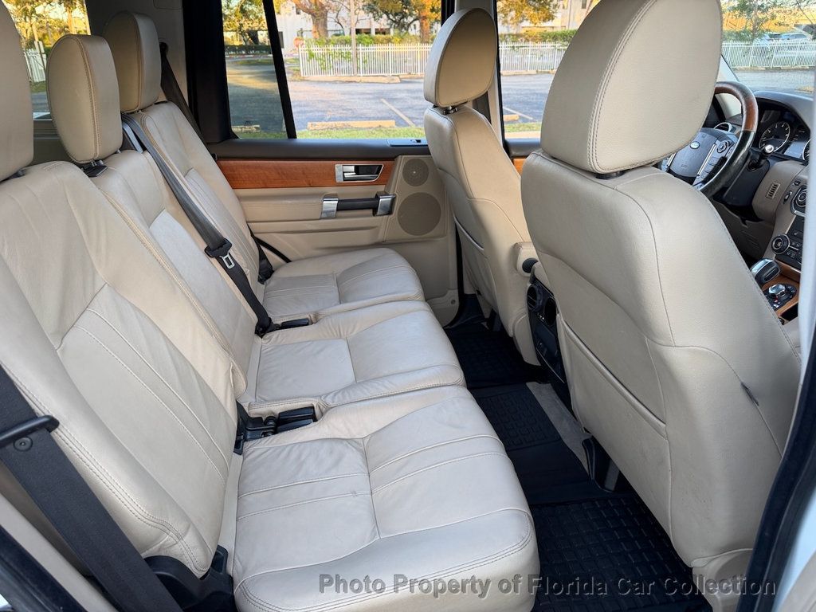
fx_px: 566
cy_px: 306
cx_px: 408
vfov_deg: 56.8
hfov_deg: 71.6
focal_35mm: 24
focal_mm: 6.76
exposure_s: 1/121
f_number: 1.78
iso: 100
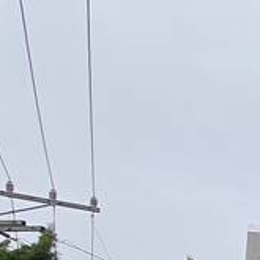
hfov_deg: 8.7
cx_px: 991
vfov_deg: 15.0
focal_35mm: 100
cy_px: 473
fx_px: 850
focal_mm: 2.2
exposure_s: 1/350
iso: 50
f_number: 2.2
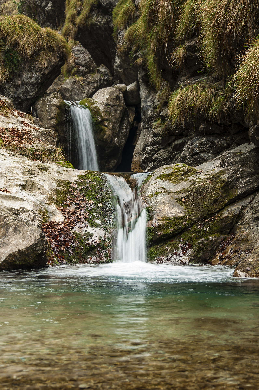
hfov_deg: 18.1
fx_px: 811
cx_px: 130
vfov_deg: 27.0
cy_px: 195
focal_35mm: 75
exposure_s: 1/10
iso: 100
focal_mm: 50
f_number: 6.3
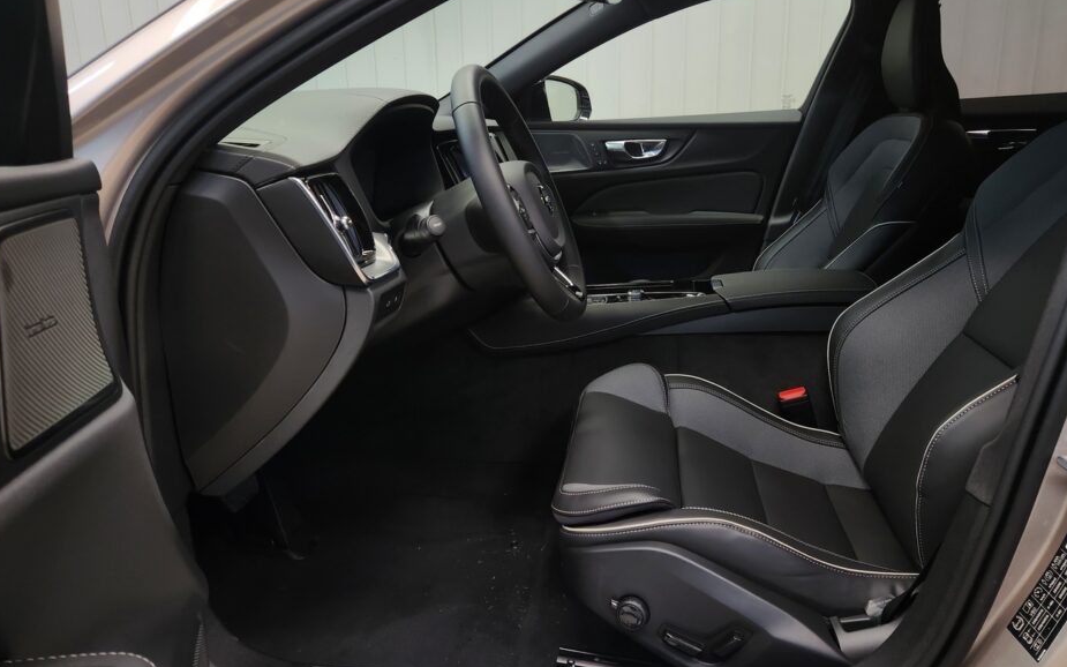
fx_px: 785
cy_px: 320
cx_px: 559
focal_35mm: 27
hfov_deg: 68.4
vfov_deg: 46.0
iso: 160
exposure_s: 1/100
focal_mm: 5.4
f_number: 1.8
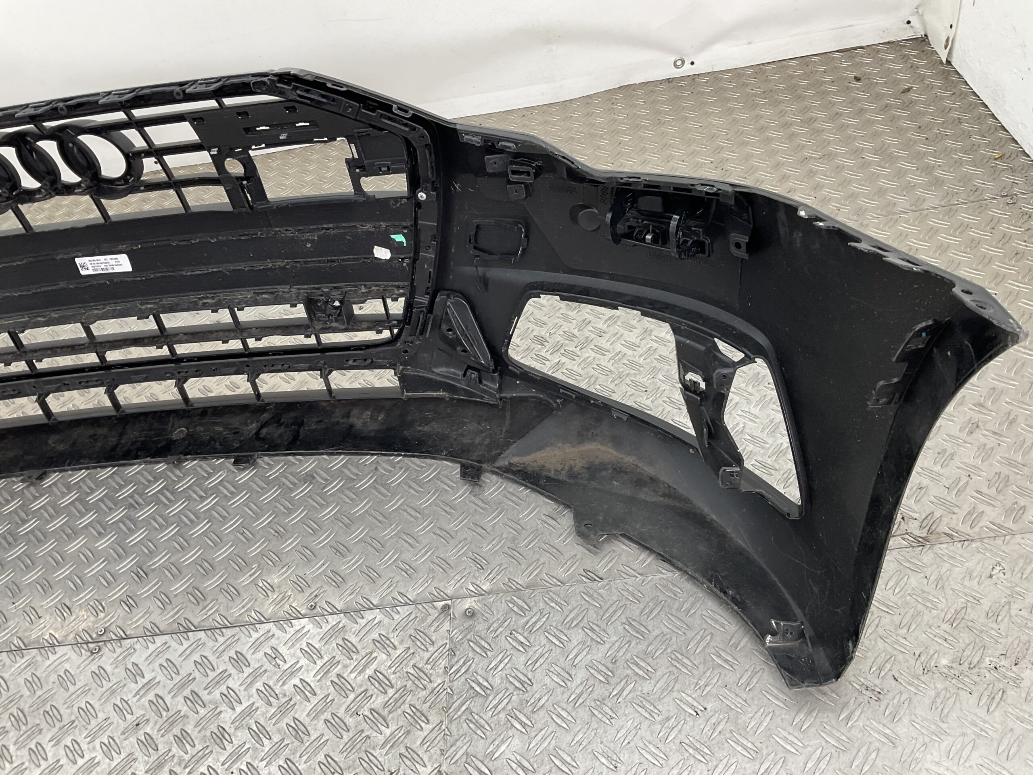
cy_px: 388
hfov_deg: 61.7
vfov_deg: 48.2
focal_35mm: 29
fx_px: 865
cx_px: 516
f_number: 1.8
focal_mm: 3
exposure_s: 1/100
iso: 32
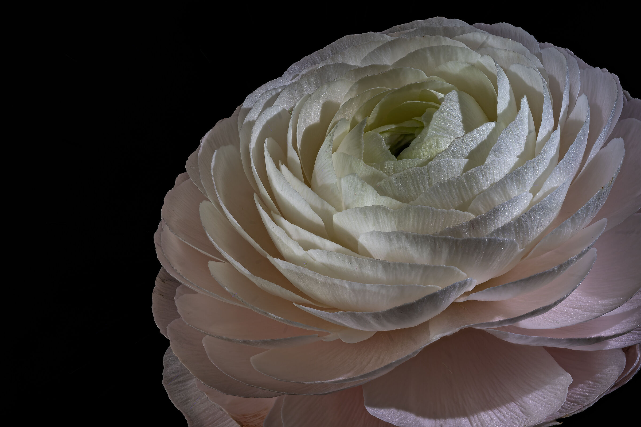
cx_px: 320
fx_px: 1868
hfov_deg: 19.5
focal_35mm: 105
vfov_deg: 13.0
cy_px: 214
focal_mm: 105
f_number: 14
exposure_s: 1/13
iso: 100
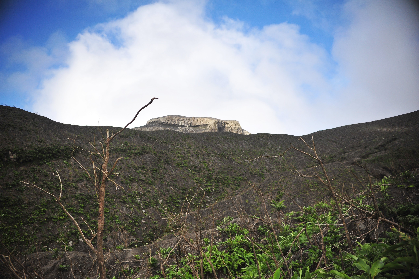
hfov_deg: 53.1
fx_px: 419
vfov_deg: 36.9
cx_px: 205
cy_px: 141
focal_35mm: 36
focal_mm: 35
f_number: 2.8
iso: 640
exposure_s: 1/8000
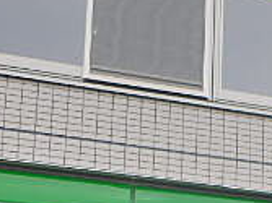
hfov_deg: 19.8
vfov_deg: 14.0
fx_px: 722
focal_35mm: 92
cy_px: 382
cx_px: 345
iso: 80
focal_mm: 4.2
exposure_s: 1/500
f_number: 3
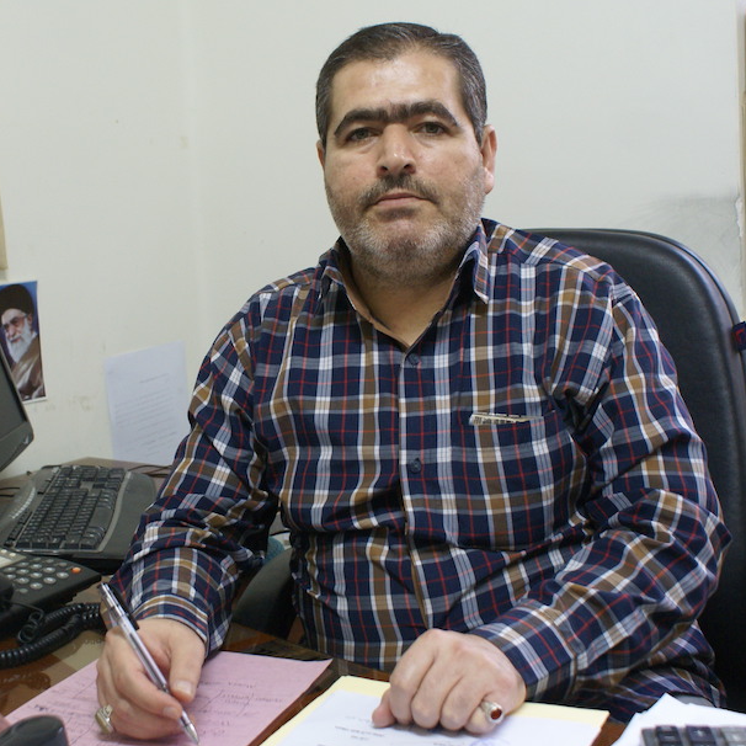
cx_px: 281
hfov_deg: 32.1
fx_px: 1292
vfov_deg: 32.2
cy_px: 348
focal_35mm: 53
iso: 400
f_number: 4.5
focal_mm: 26
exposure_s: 1/20
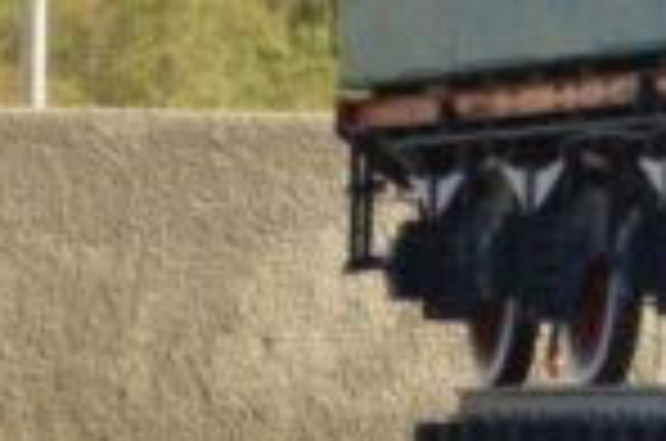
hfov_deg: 3.6
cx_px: 1341
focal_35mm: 571
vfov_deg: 2.4
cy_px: -376
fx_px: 10549
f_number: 5.6
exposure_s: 1/200
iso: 100
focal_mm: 55
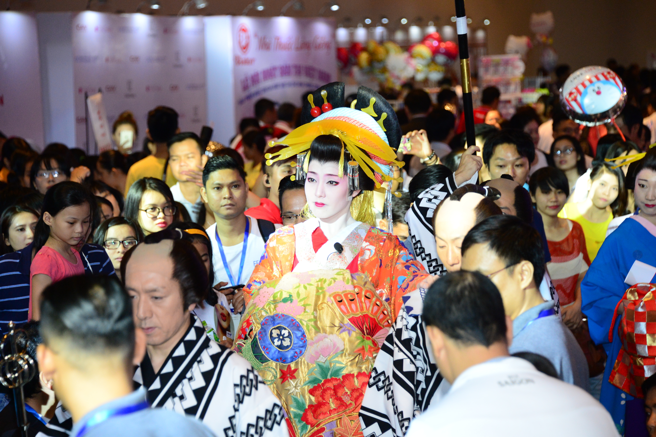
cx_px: 328
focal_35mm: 135
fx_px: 2459
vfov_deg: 10.1
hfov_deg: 15.2
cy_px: 218
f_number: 5.6
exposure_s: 1/125
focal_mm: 135
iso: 3200
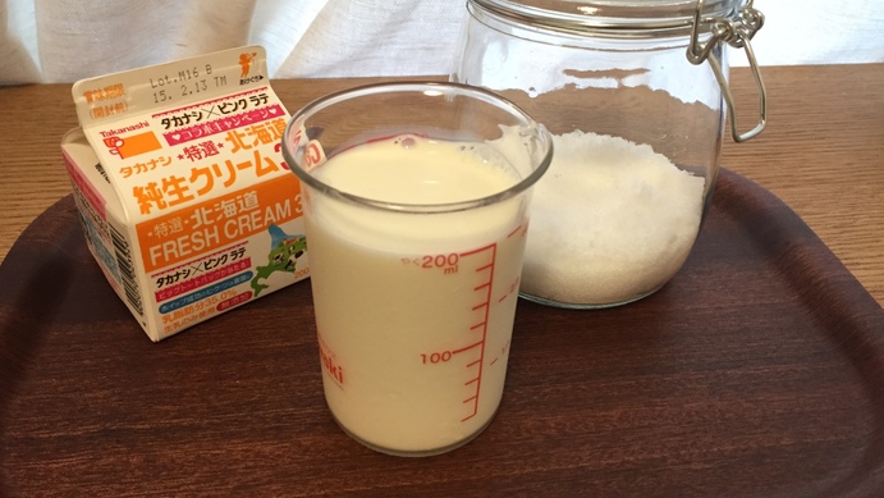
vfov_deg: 36.5
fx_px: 750
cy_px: 193
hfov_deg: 61.0
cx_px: 440
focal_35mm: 32
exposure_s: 1/30
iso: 160
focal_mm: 4.15
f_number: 2.2
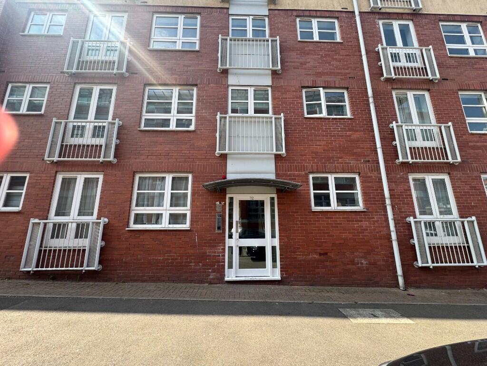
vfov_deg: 85.7
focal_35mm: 14
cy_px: 183
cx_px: 244
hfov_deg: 102.1
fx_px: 197
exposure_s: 1/346
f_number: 2.2
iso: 40
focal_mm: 2.22
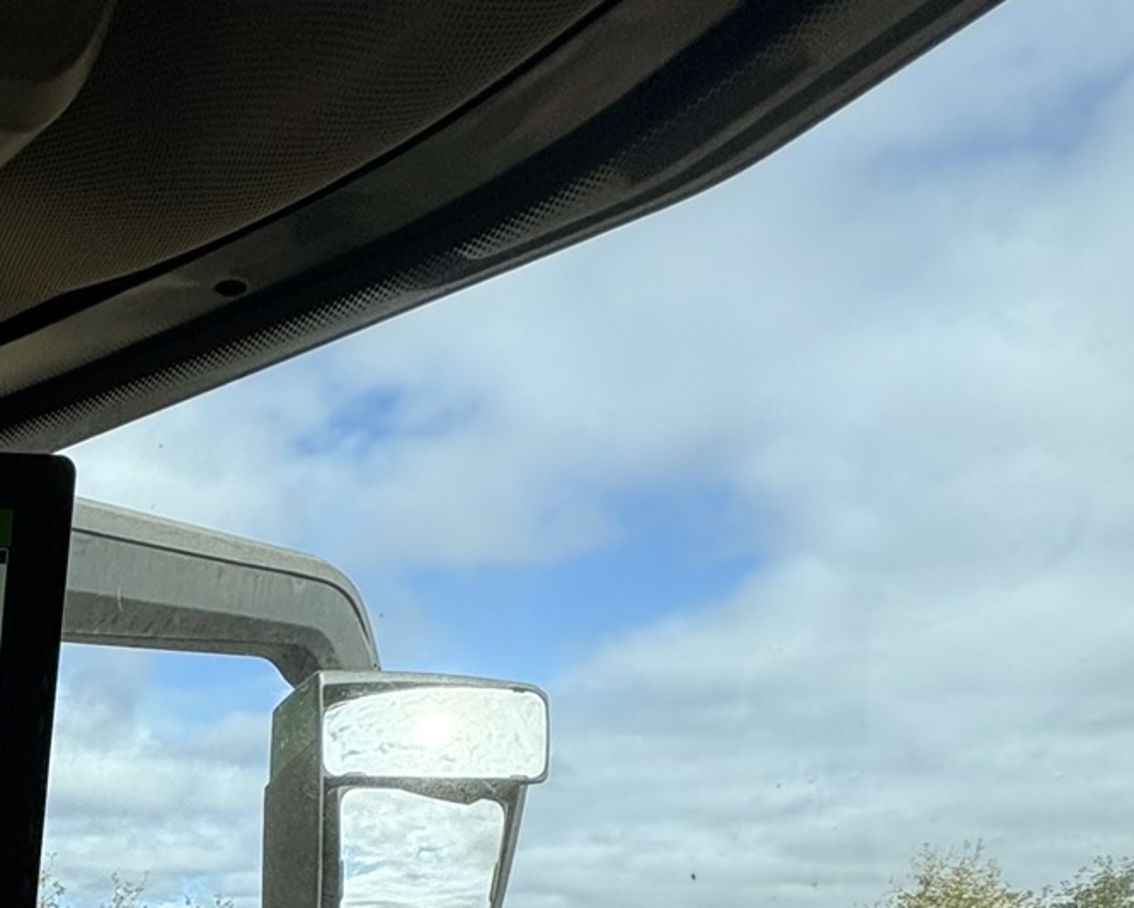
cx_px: -392
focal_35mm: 42
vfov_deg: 27.1
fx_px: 1410
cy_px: 1303
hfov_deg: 31.7
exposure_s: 1/1094
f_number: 2.2
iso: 50
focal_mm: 2.22
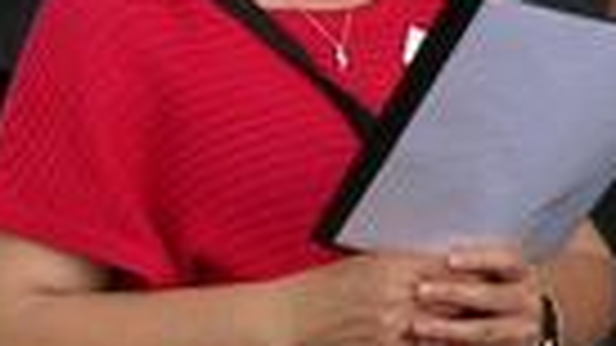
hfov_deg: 11.3
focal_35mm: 178
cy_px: 49
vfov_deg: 6.8
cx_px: 1097
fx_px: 2907
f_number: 2.8
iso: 50
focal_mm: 5.8
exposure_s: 1/279
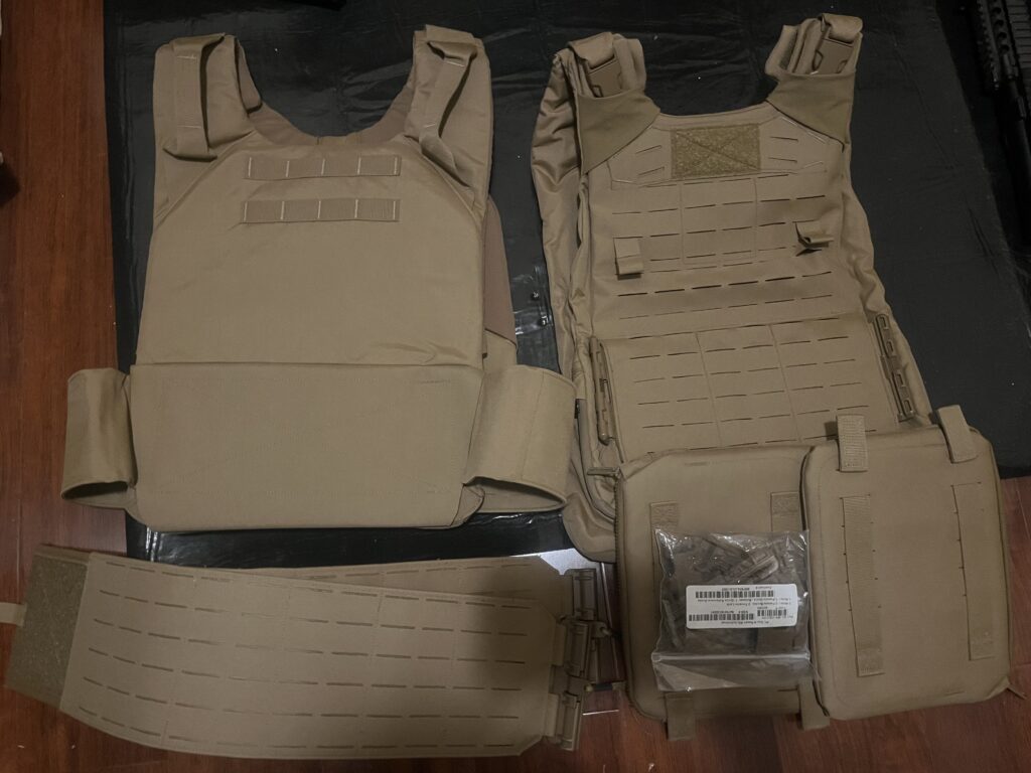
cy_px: 386
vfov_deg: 53.1
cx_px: 516
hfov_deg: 67.3
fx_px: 774
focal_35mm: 26
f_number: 1.6
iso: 1000
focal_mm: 5.1
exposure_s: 1/30
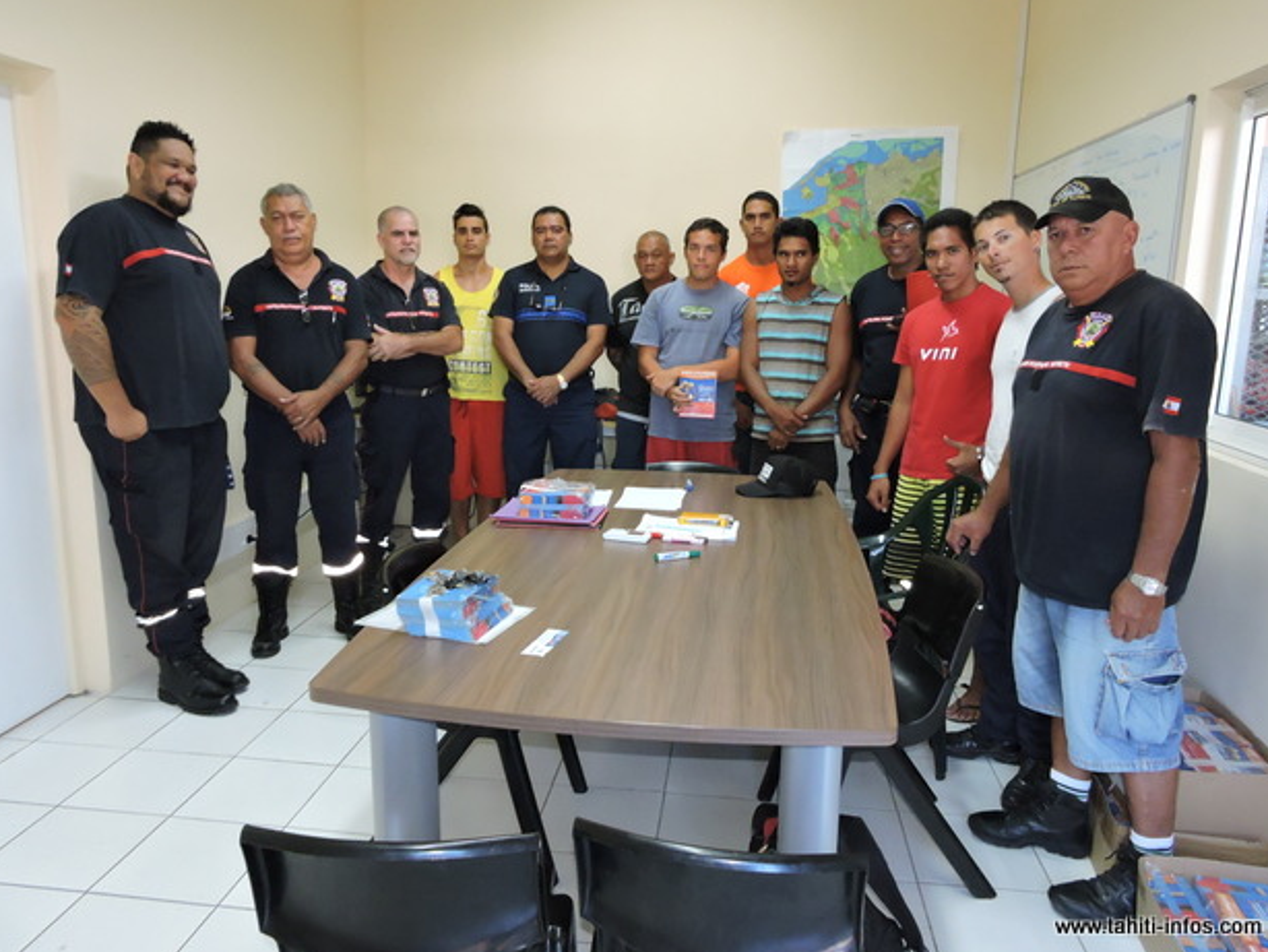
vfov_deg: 54.9
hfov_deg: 69.4
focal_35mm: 25
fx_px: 916
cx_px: 636
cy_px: 471
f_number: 3.3
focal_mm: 4.3
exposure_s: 1/80
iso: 800
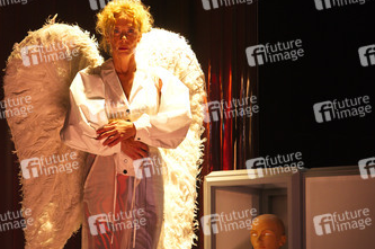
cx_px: 132
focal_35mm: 183
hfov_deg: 11.2
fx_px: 1903
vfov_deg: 7.5
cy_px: 137
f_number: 5
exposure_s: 1/250
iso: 1600
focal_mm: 135
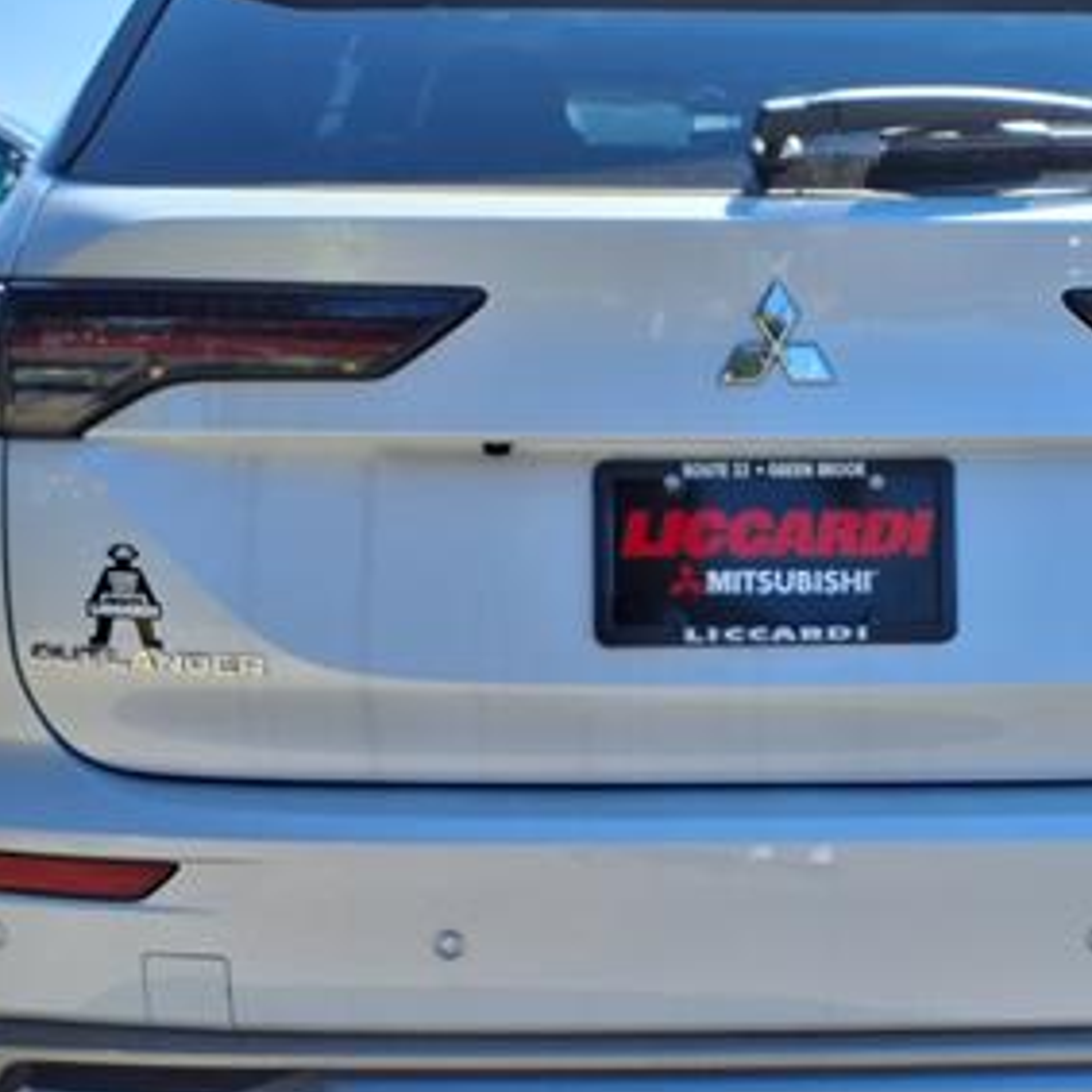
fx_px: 1927
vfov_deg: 31.6
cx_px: 787
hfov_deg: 31.2
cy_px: 560
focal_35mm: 54
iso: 40
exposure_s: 1/1111
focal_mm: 3.58
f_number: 1.9
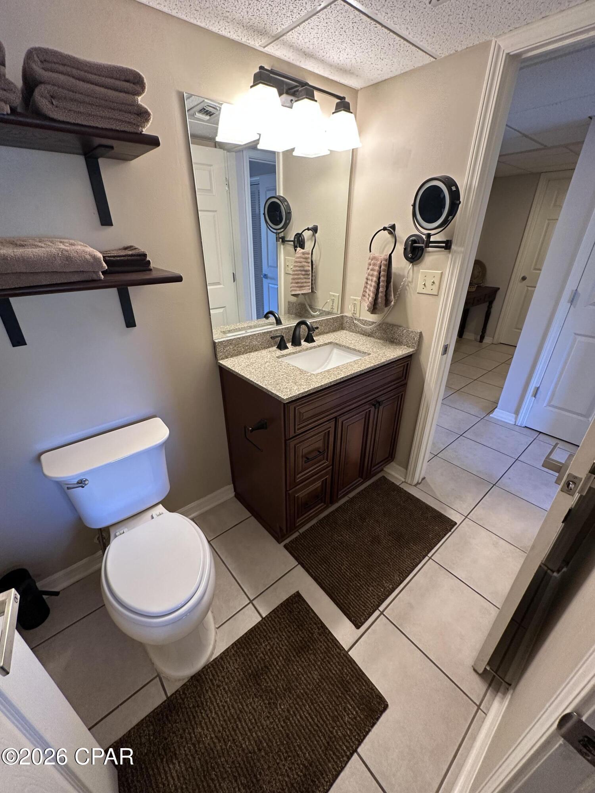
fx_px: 321
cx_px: 298
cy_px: 396
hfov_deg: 85.7
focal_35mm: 14
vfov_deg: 102.1
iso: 200
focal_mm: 2.22
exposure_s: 1/60
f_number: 2.2
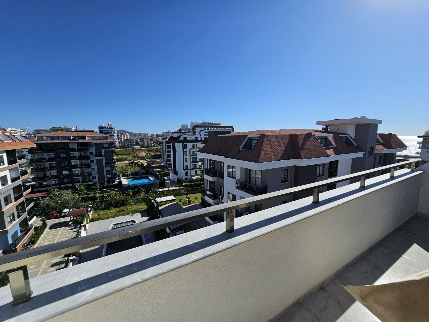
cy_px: 161
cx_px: 214
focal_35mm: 13
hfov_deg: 106.2
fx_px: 161
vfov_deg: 89.9
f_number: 2.2
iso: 50
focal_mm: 2.2
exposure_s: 1/4302
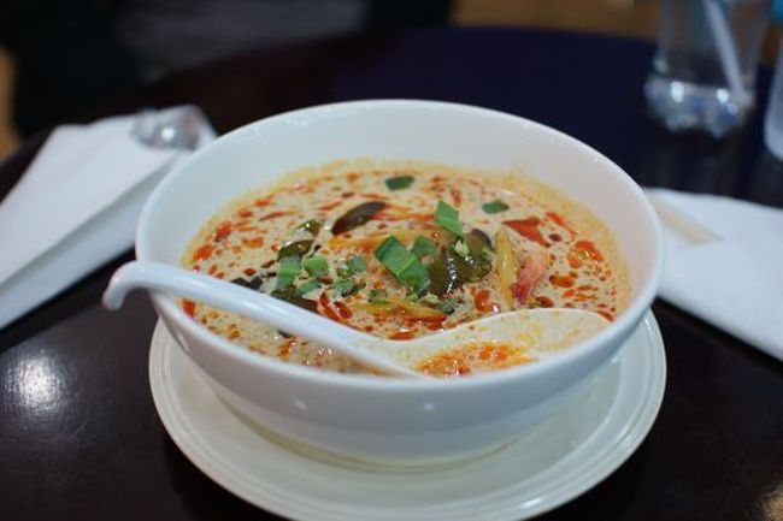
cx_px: 392
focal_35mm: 45
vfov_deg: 29.8
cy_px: 260
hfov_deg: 43.6
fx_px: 978
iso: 160
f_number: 2
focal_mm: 30
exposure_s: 1/50
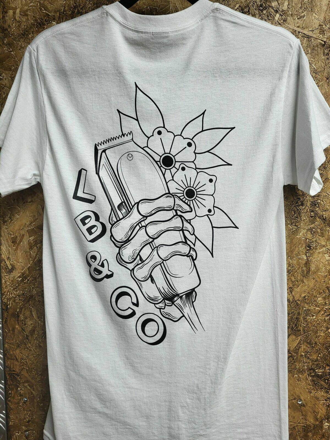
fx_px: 330
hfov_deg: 53.1
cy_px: 220
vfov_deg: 67.3
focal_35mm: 26
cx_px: 165
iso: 100
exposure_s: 1/100
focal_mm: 5.4
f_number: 1.8
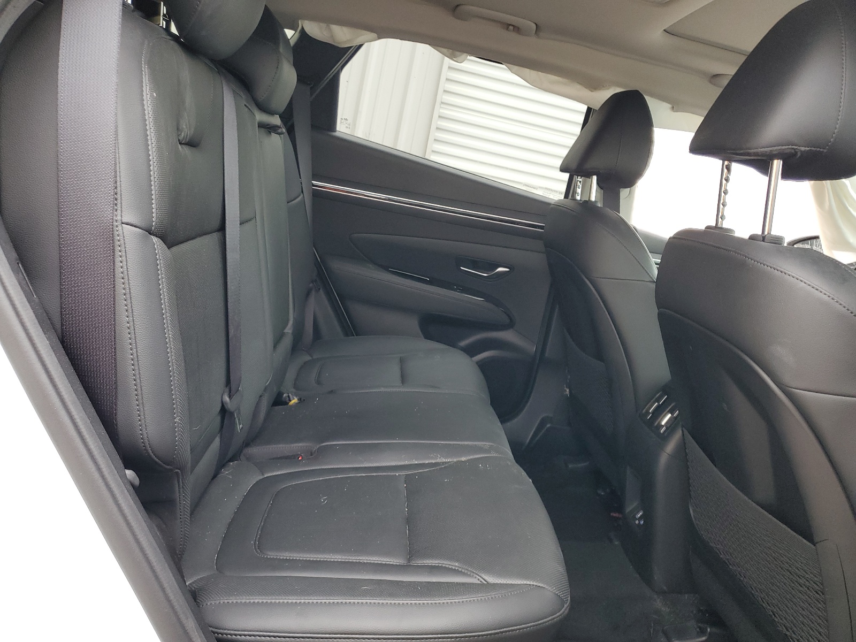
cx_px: 428
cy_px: 321
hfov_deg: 67.3
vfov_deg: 53.1
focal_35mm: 26
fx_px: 643
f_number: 1.5
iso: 92
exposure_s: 1/120
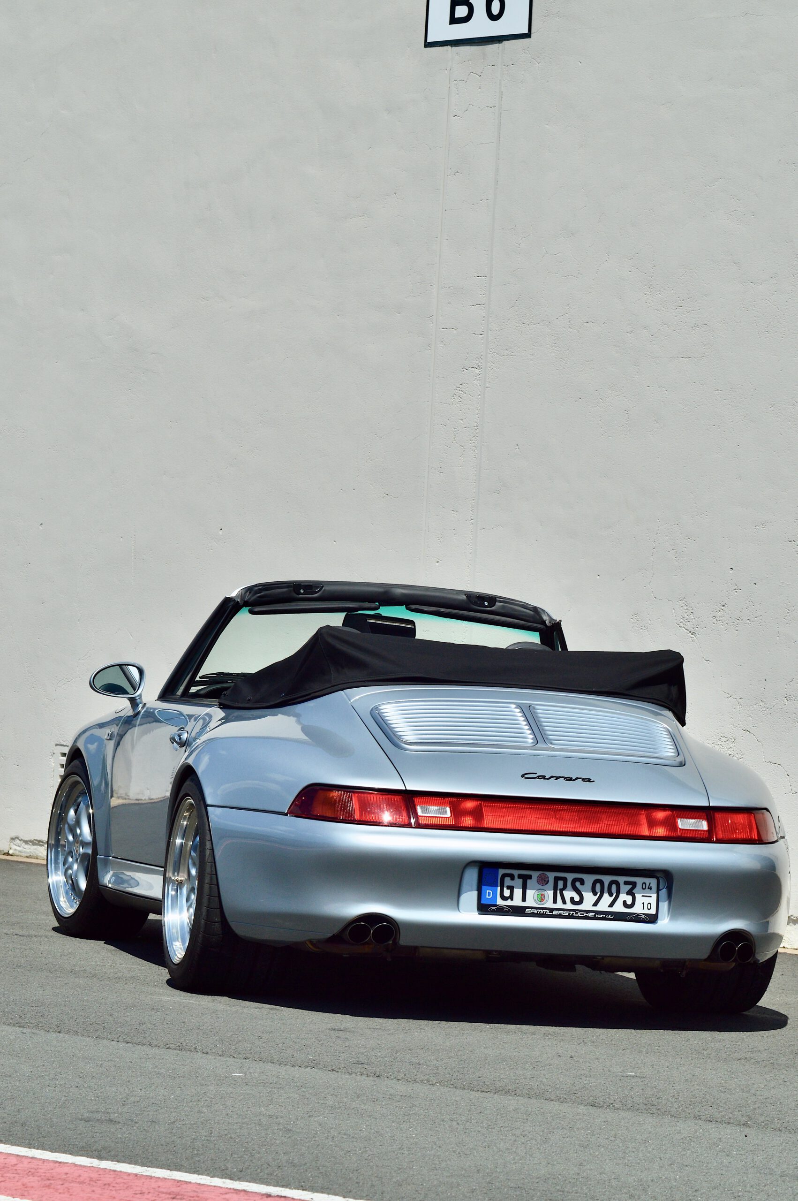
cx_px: 399
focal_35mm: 105
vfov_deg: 19.5
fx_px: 3498
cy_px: 600
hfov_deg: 13.0
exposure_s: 1/500
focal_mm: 70
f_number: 14
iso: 200
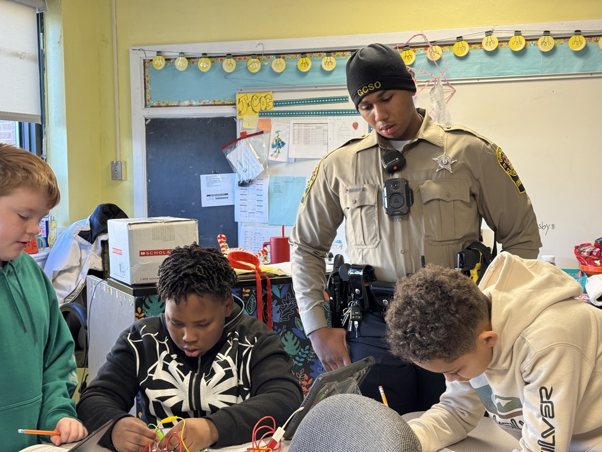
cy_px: 226
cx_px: 301
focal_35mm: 48
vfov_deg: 30.3
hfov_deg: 39.7
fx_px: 835
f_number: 1.78
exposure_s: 1/60
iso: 100
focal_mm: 6.76
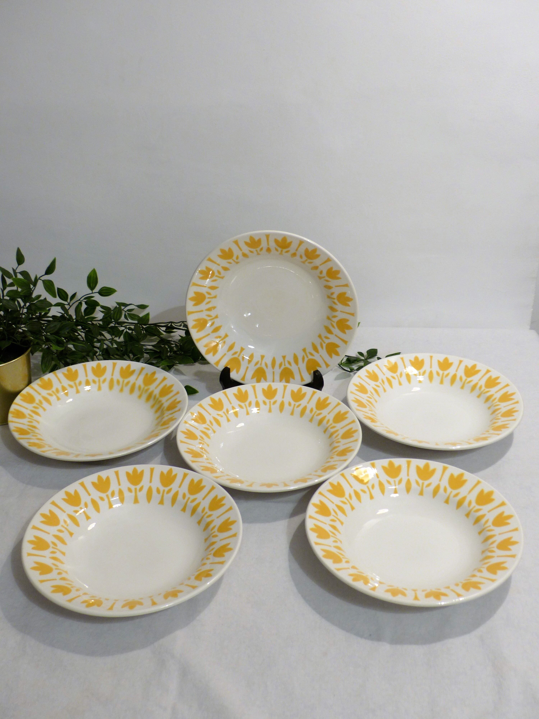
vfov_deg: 46.8
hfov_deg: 36.0
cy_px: 360
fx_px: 830
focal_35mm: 40
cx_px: 270
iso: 100
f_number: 2.8
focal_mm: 7.1
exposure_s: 1/8
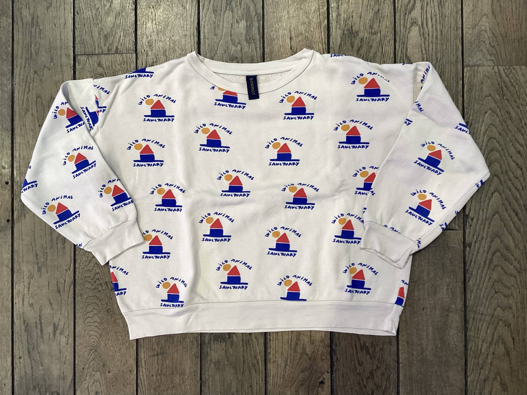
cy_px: 198
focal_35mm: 31
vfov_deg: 45.4
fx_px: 472
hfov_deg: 58.4
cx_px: 264
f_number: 2.4
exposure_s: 1/50
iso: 64
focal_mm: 3.3
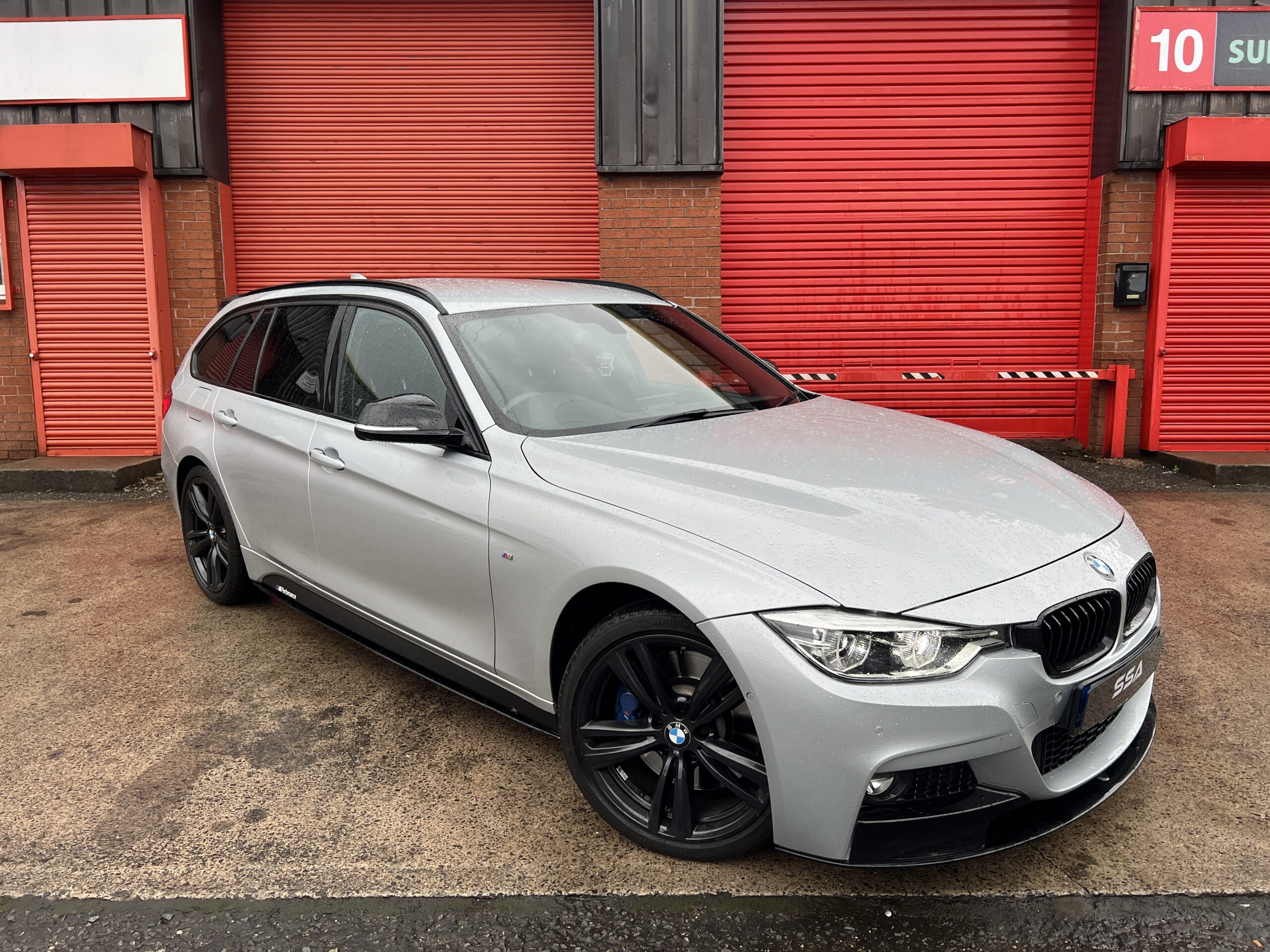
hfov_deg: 67.3
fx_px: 954
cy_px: 476
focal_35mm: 26
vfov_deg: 53.1
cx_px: 635
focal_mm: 5.7
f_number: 1.5
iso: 50
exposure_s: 1/607
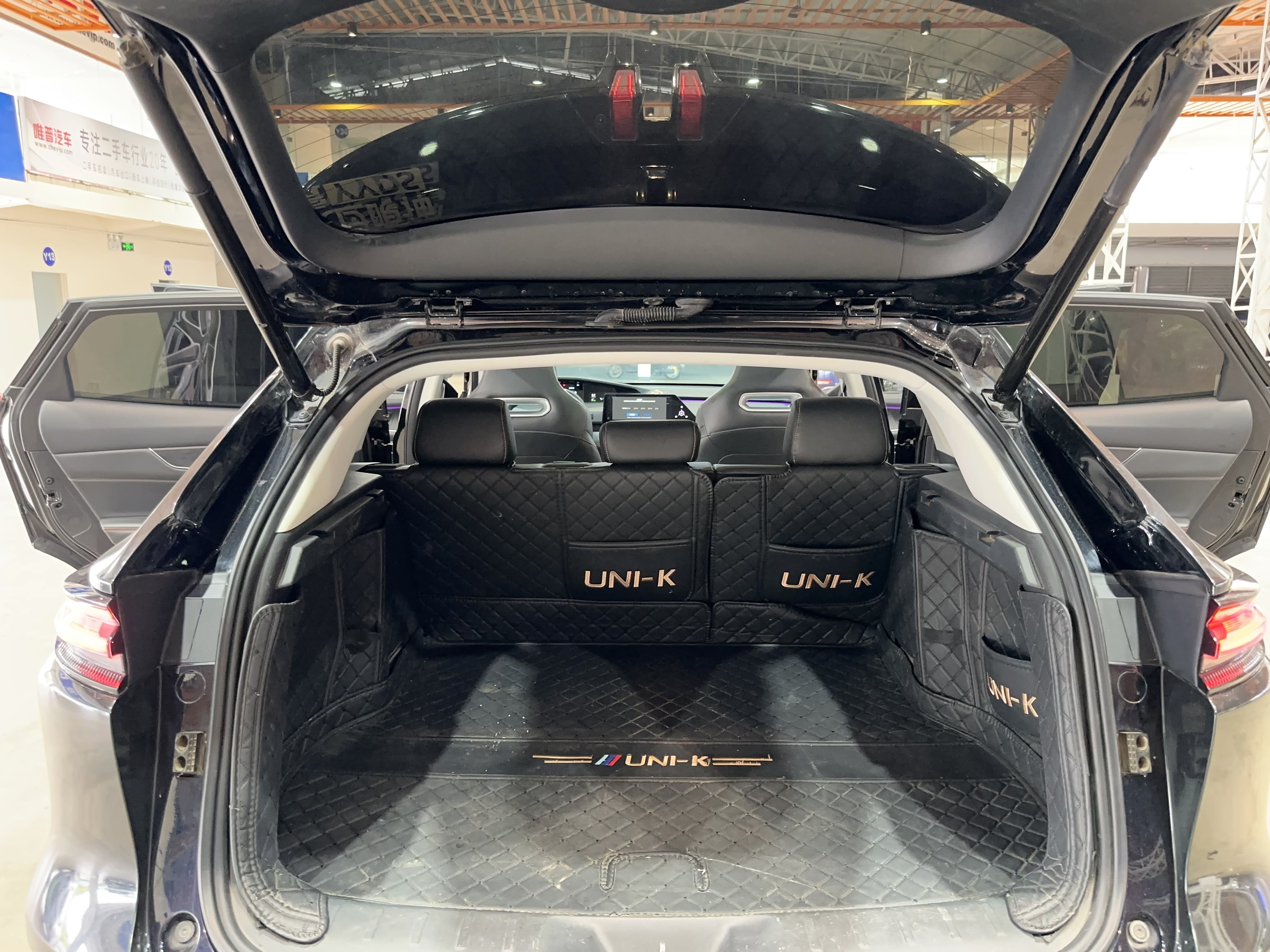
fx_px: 881
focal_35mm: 24
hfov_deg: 71.6
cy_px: 476
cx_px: 635
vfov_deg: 56.8
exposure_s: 1/33
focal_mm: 6.86
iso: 800
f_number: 1.78
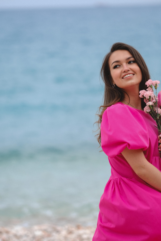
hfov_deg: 10.2
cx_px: 80
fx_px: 906
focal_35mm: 135
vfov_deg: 15.2
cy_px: 120
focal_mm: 90
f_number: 2
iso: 160
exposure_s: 1/500
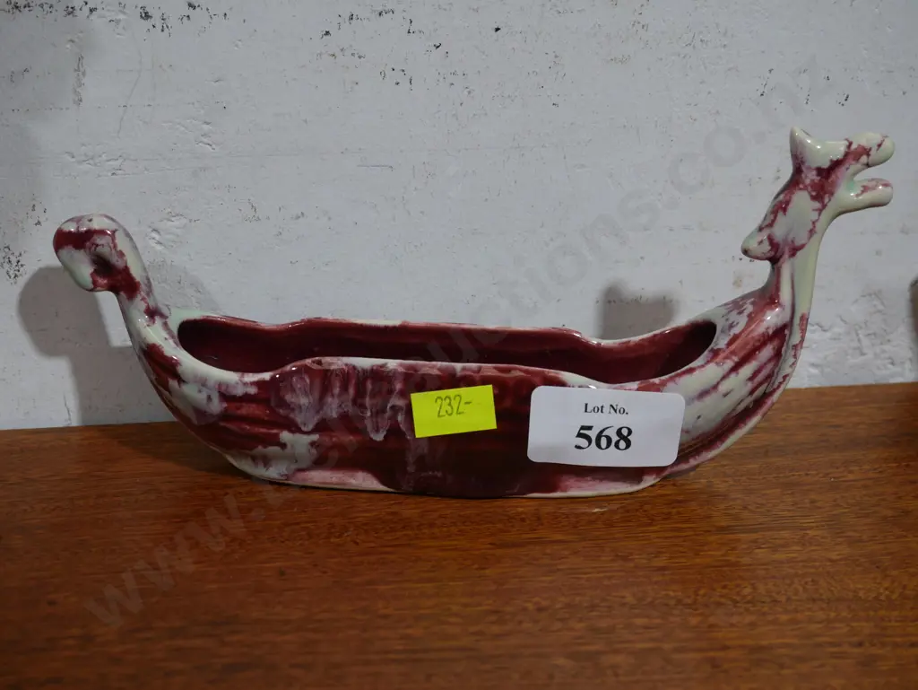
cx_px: 459
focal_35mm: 52
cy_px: 345
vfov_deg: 28.1
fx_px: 1380
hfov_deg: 36.8
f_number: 5.3
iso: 500
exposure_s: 1/60
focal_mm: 26
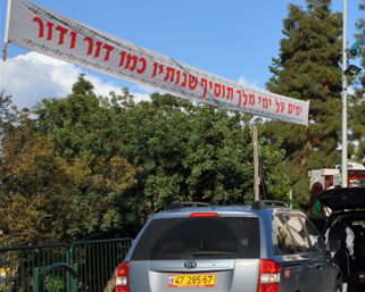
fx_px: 832
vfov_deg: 19.6
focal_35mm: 77
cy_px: 31
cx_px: 454
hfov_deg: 22.5
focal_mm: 22
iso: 200
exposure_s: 1/400
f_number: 10
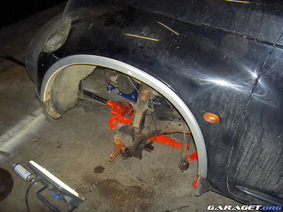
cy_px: 106
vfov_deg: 36.8
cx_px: 142
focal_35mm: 39
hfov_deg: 47.9
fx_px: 319
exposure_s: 1/125
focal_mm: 8
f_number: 2.8
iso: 200
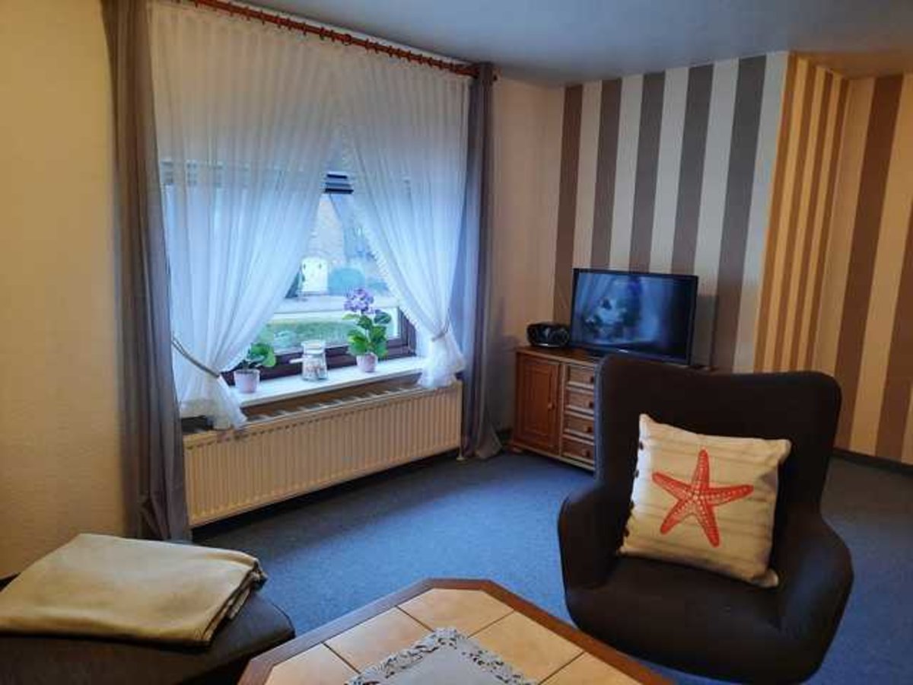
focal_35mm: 25
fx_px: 659
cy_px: 342
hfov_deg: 69.4
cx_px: 456
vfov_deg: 54.9
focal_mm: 4.6
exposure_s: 1/33
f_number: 2
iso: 320
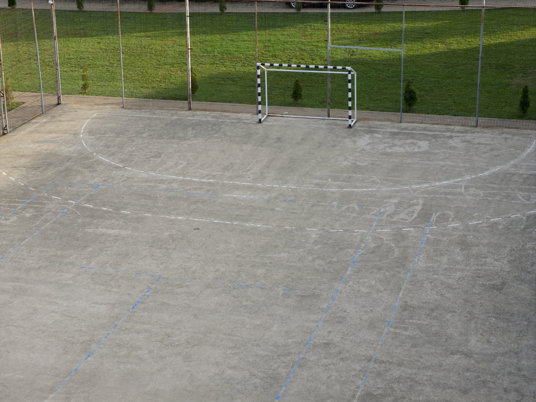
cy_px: 201
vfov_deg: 21.0
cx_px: 268
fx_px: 1084
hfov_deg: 27.8
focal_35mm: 70
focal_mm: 19.35
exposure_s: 1/320
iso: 100
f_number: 2.8
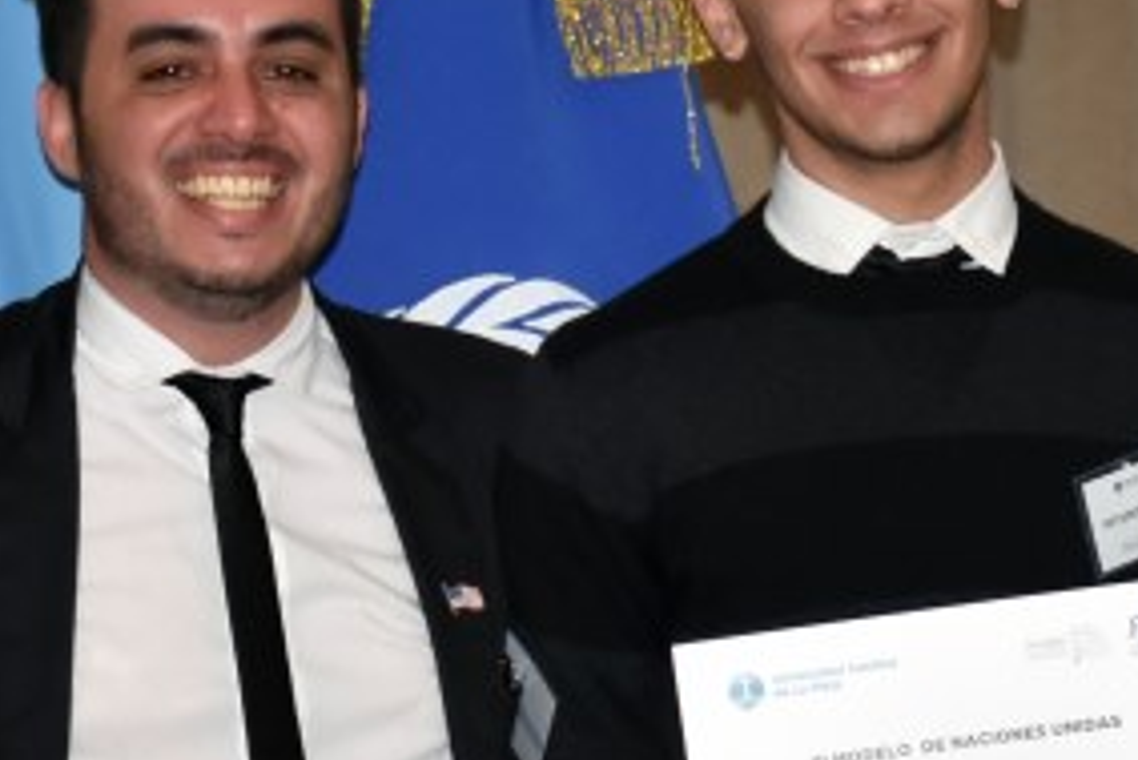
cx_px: 740
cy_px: 481
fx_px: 8918
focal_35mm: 282
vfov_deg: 4.9
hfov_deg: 7.3
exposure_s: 1/60
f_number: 4.8
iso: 800
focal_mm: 52
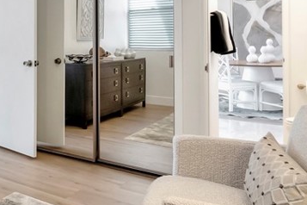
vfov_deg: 30.6
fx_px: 367
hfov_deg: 39.4
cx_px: -9
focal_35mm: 43
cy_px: 49
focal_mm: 10
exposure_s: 1/320
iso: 1250
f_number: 4
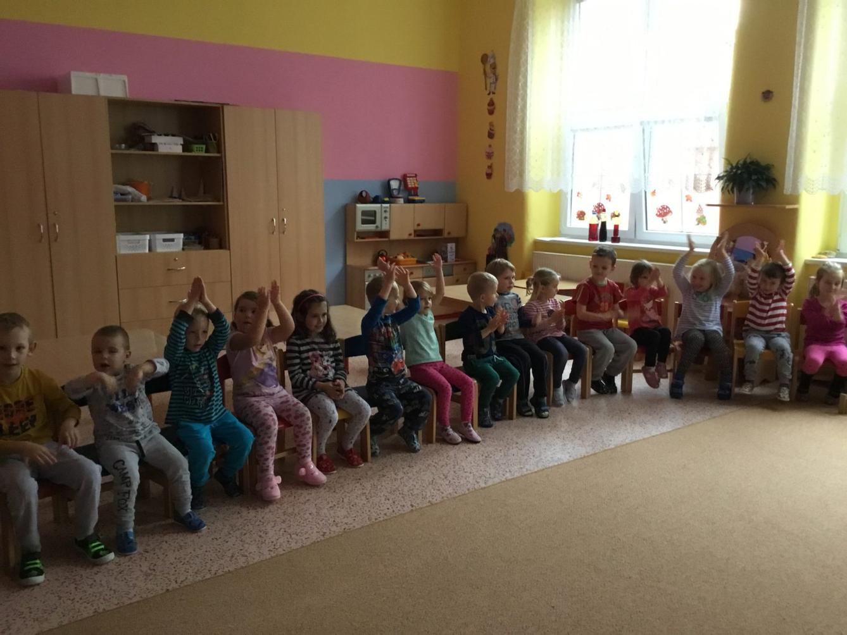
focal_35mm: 31
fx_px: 759
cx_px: 424
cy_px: 318
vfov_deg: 45.5
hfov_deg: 58.3
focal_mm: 3.3
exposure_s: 1/33
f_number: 2.4
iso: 250
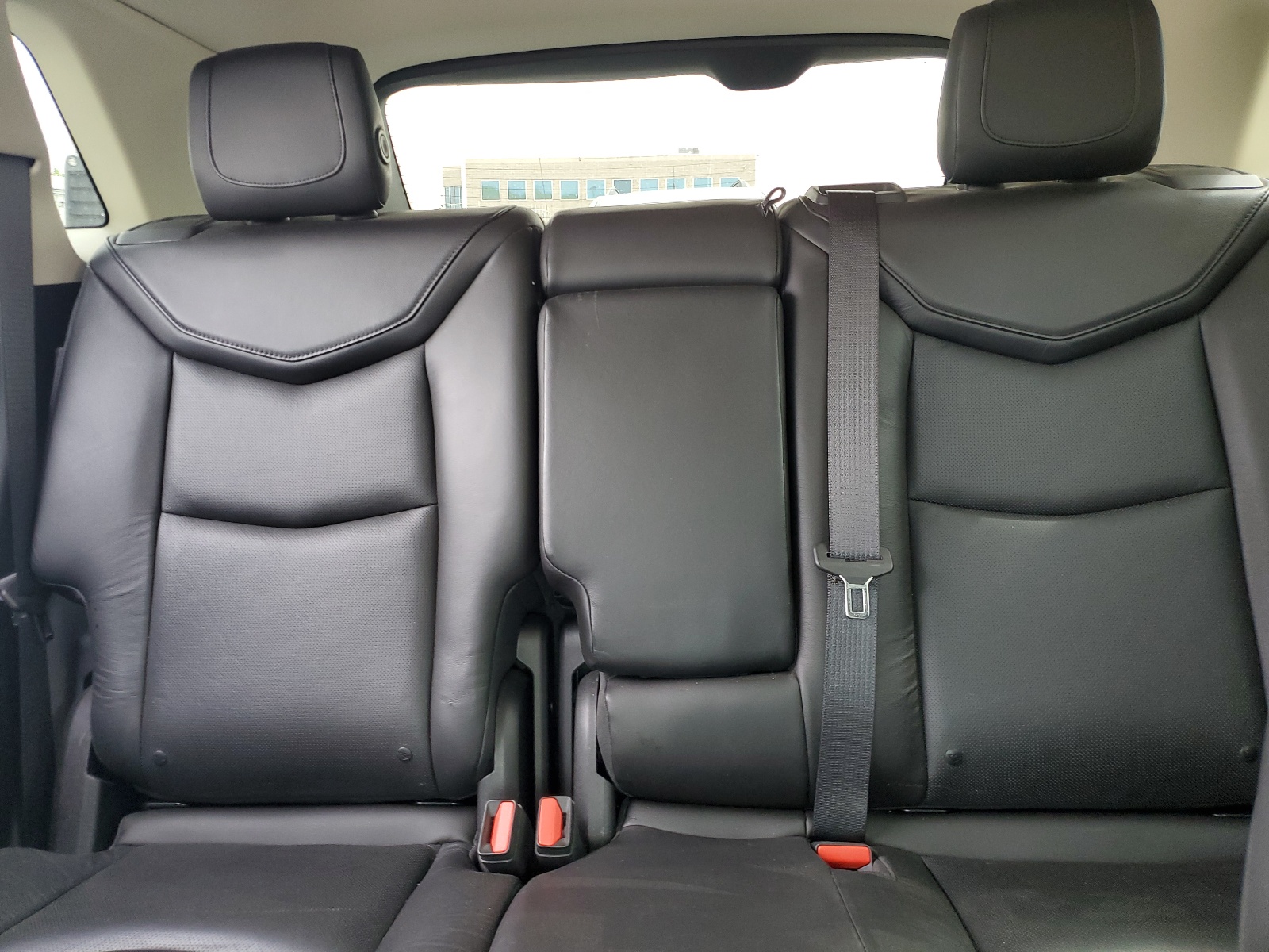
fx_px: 953
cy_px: 476
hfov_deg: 67.3
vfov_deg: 53.1
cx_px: 634
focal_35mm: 26
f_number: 1.5
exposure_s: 1/120
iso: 78
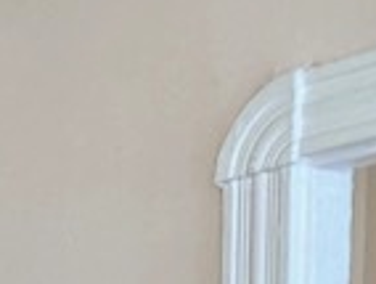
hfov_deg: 8.8
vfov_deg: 7.1
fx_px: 1991
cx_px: -757
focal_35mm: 183
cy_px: 929
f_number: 1.8
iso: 125
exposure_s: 1/120
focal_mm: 4.25
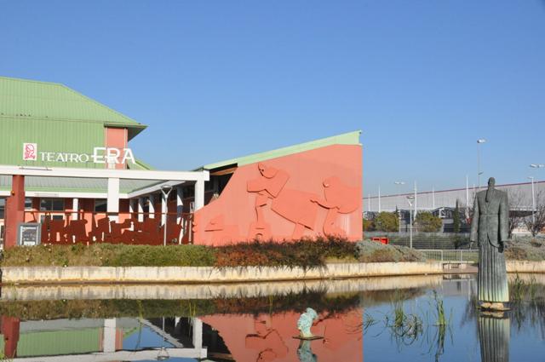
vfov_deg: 28.0
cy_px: 181
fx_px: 726
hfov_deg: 41.2
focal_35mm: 48
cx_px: 272
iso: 1600
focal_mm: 32
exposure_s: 1/1250
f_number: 18
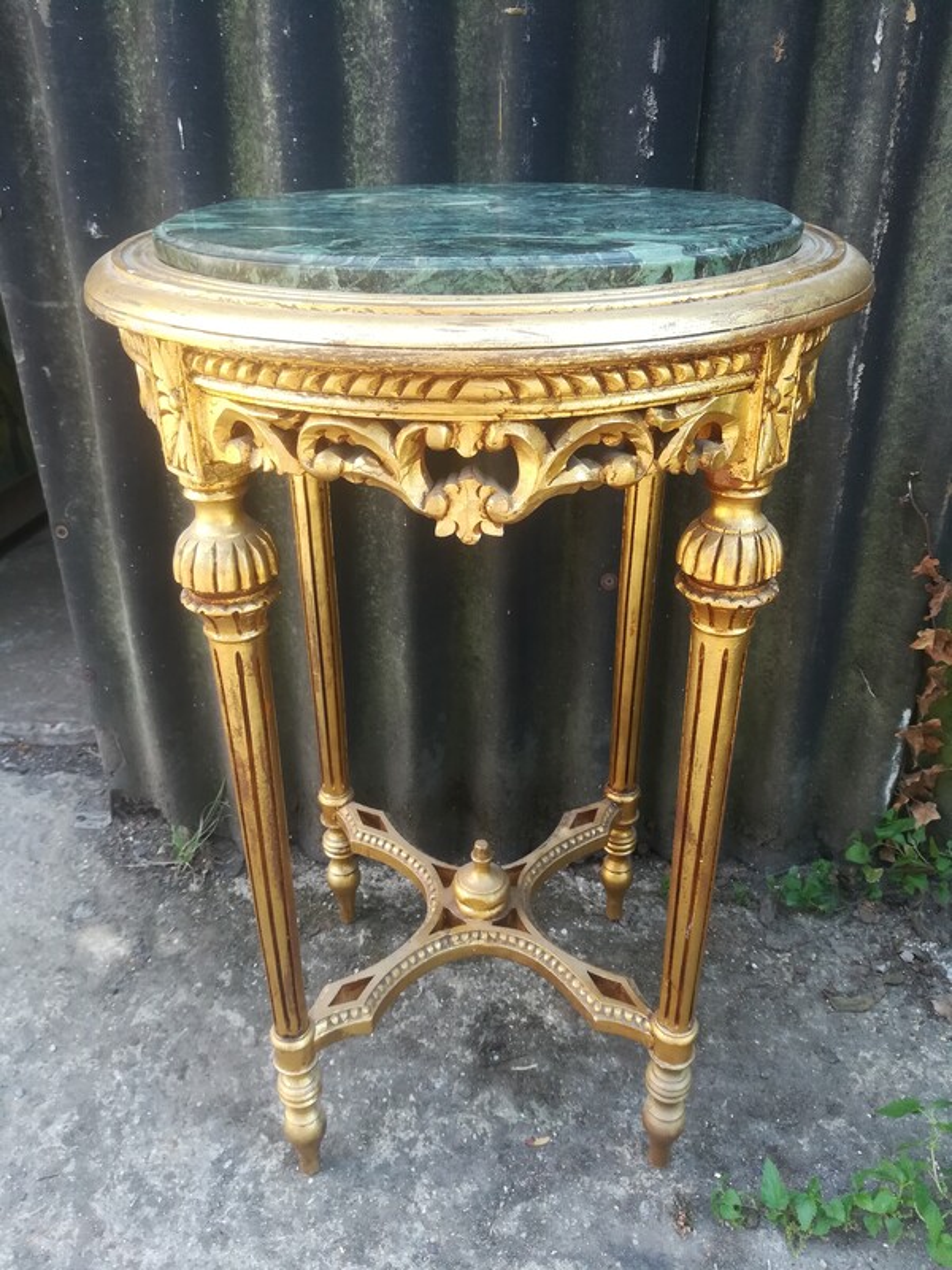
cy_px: 635
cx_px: 476
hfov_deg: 53.1
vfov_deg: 67.3
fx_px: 953
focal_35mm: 26
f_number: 2.2
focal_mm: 3.83
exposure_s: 1/100
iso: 100
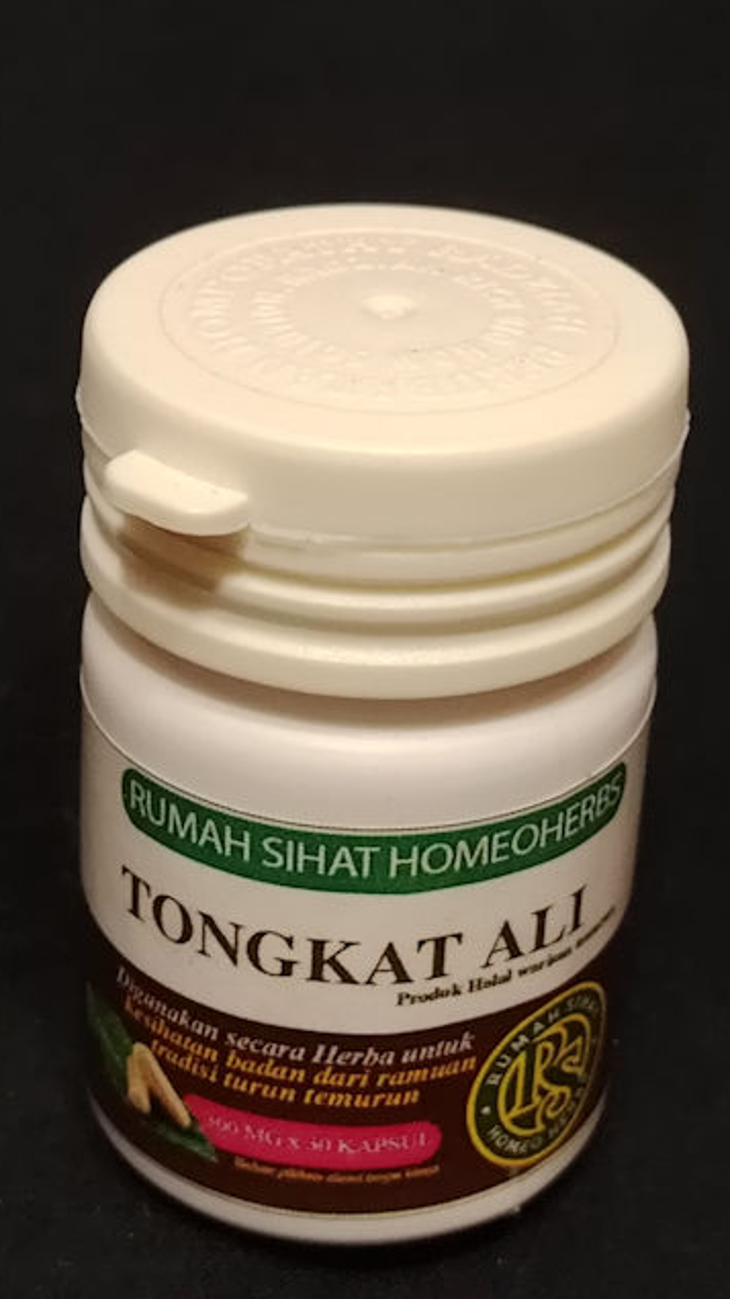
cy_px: 646
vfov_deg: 27.2
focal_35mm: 78
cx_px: 378
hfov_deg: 15.5
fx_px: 2685
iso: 1122
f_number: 1.75
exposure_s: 1/25
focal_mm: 5.25
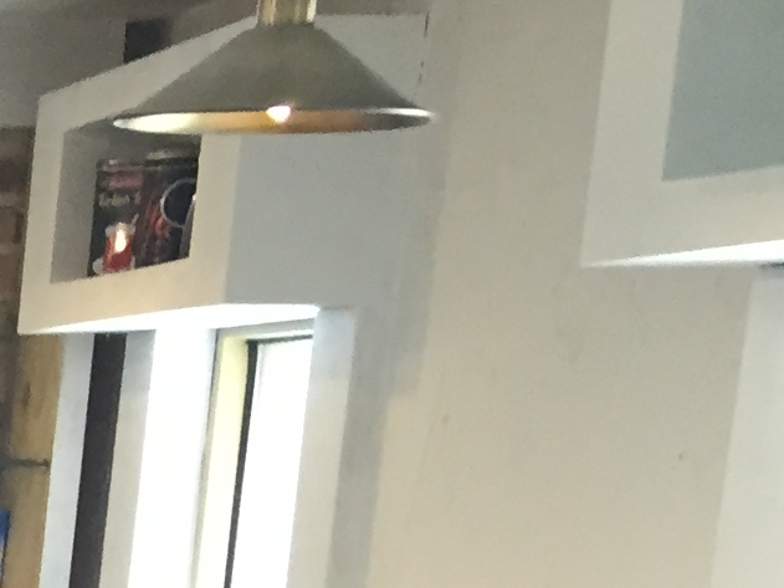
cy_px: 1331
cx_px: -1225
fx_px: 3397
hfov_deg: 10.8
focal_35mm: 150
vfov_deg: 9.1
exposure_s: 1/30
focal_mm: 4.15
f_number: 2.2
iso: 125
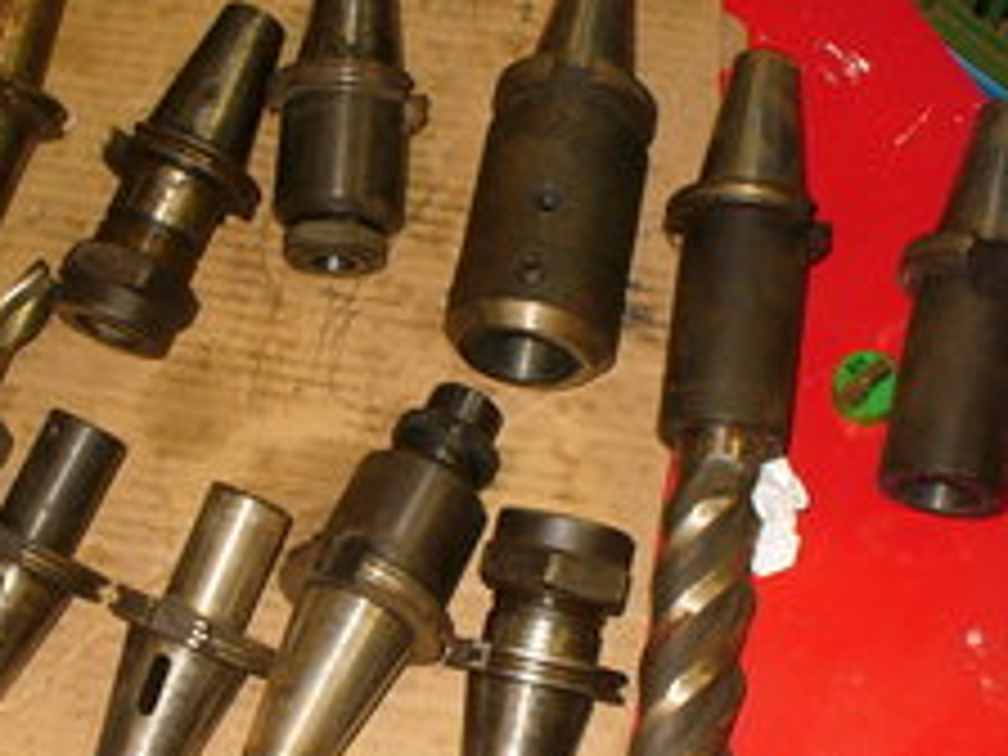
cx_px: 400
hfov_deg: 29.3
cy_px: 418
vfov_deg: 22.2
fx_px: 1922
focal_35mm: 66
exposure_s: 1/30
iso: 100
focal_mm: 6.1
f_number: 2.8
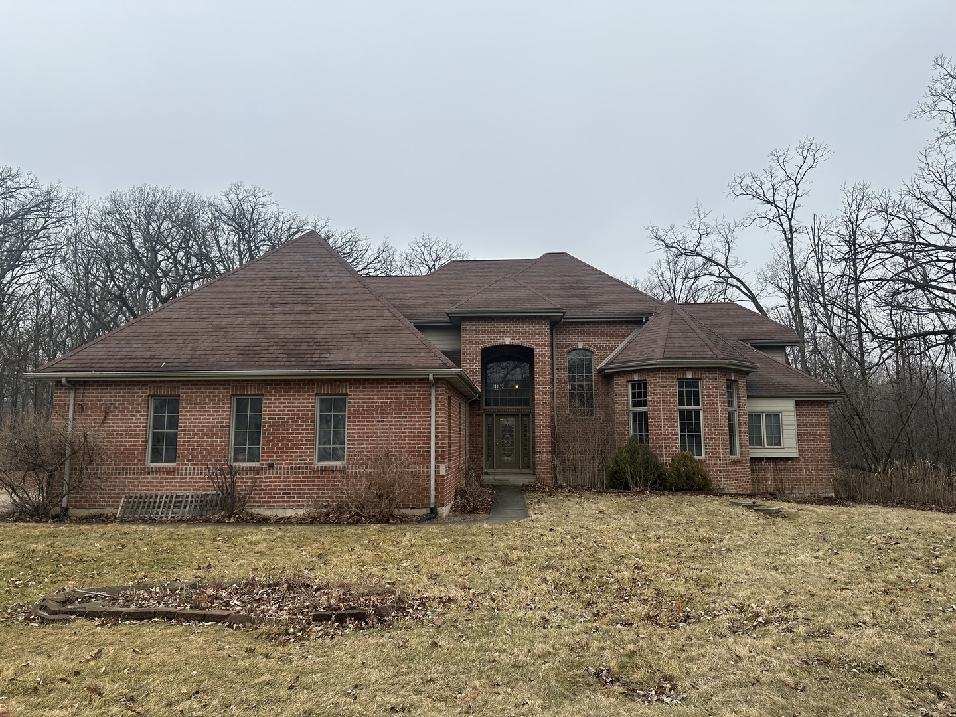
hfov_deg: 71.6
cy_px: 358
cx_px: 478
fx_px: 663
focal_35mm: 24
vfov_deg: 56.8
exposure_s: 1/2203
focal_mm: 6.86
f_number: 1.78
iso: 80
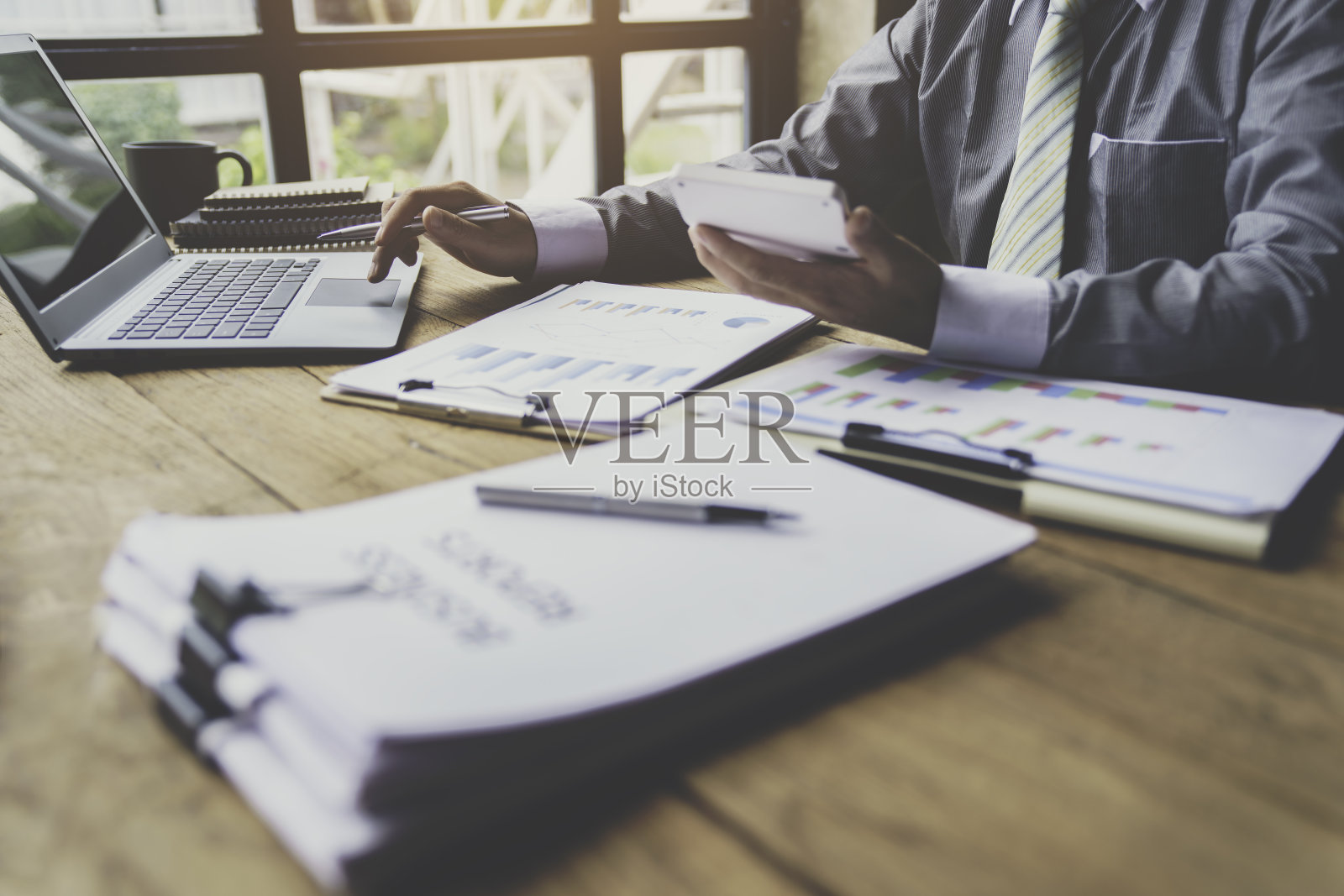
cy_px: 448
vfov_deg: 38.9
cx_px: 672
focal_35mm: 34
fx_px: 1269
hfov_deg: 55.8
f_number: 2.8
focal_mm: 34
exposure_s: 1/160
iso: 200
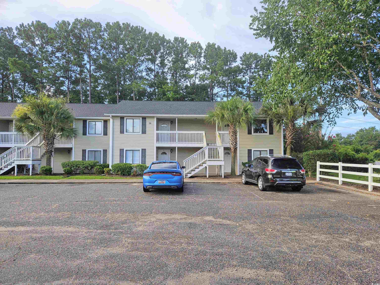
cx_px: 190
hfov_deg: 73.9
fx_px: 252
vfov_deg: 58.9
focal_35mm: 23
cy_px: 142
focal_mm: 5.4
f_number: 1.8
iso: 25
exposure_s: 1/406
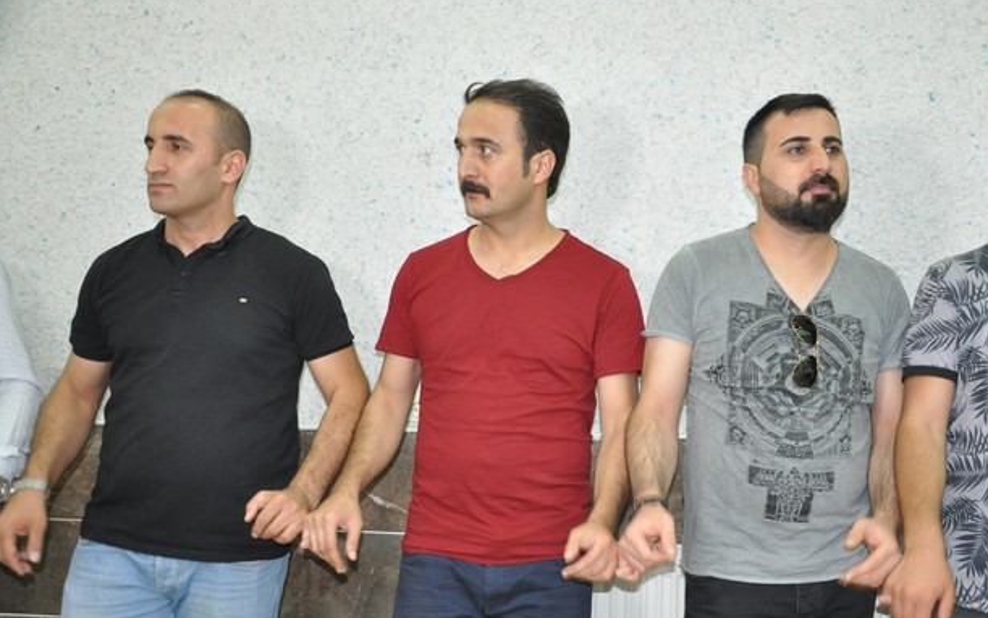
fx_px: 1131
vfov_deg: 30.5
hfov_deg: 47.1
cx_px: 564
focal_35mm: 42
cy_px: 368
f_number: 4.5
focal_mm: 24
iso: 1250
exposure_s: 1/60
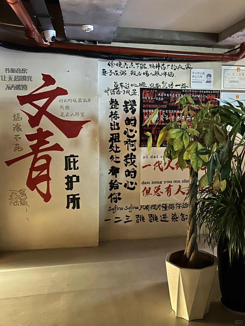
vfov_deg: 67.3
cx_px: 122
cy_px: 163
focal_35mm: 26
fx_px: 245
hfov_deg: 53.1
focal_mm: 5.7
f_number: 1.5
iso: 640
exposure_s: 1/10
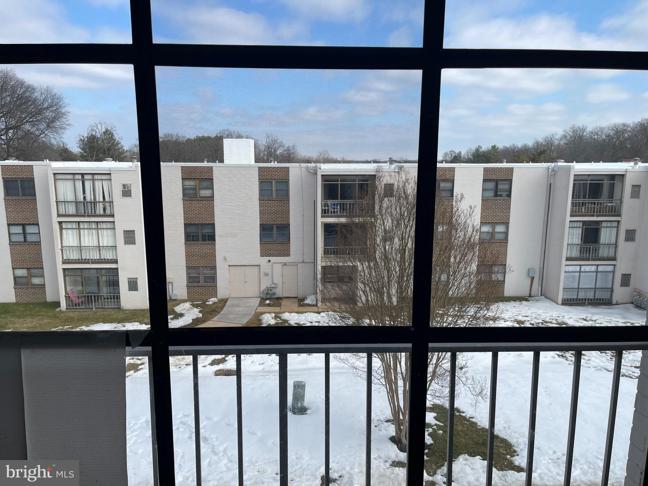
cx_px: 324
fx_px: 468
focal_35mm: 25
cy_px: 243
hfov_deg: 69.4
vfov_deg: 54.9
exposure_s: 1/3448
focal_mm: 5.1
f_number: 1.6
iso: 32
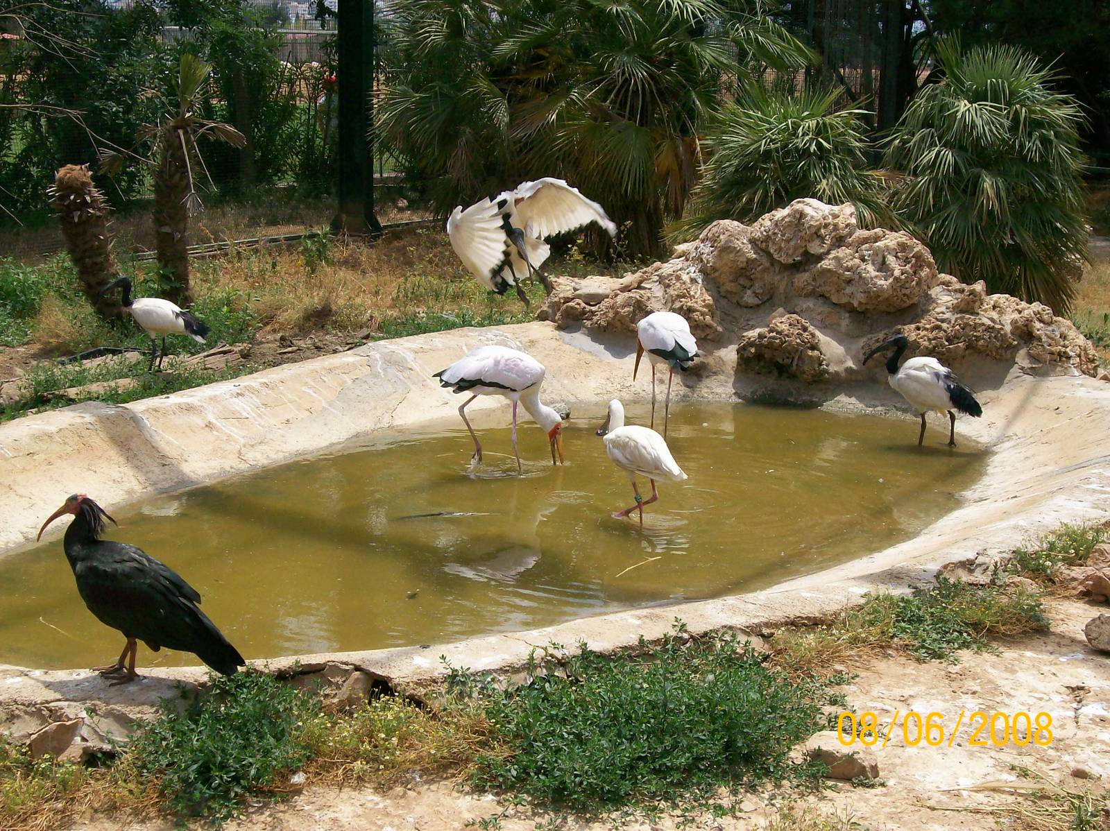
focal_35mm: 56
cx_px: 555
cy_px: 416
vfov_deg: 26.1
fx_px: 1795
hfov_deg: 34.4
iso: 80
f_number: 6
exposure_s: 1/428
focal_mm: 9.4
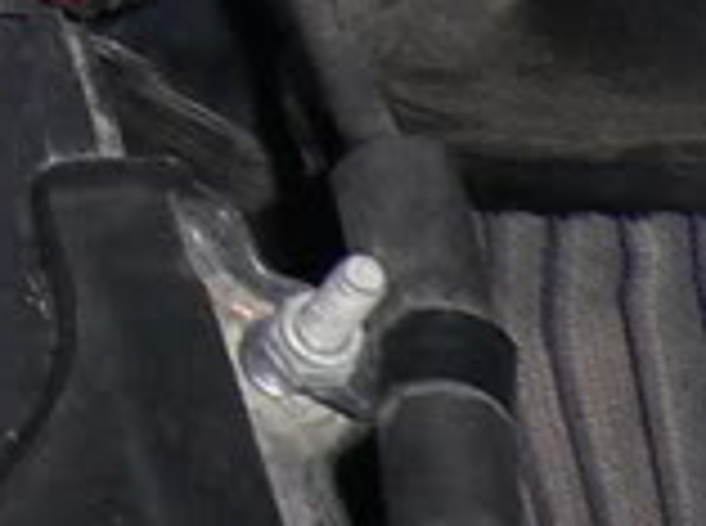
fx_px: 4660
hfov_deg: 7.7
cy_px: -868
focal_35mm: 229
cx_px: -1282
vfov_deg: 6.1
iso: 100
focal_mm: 5.8
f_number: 2.8
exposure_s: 1/60
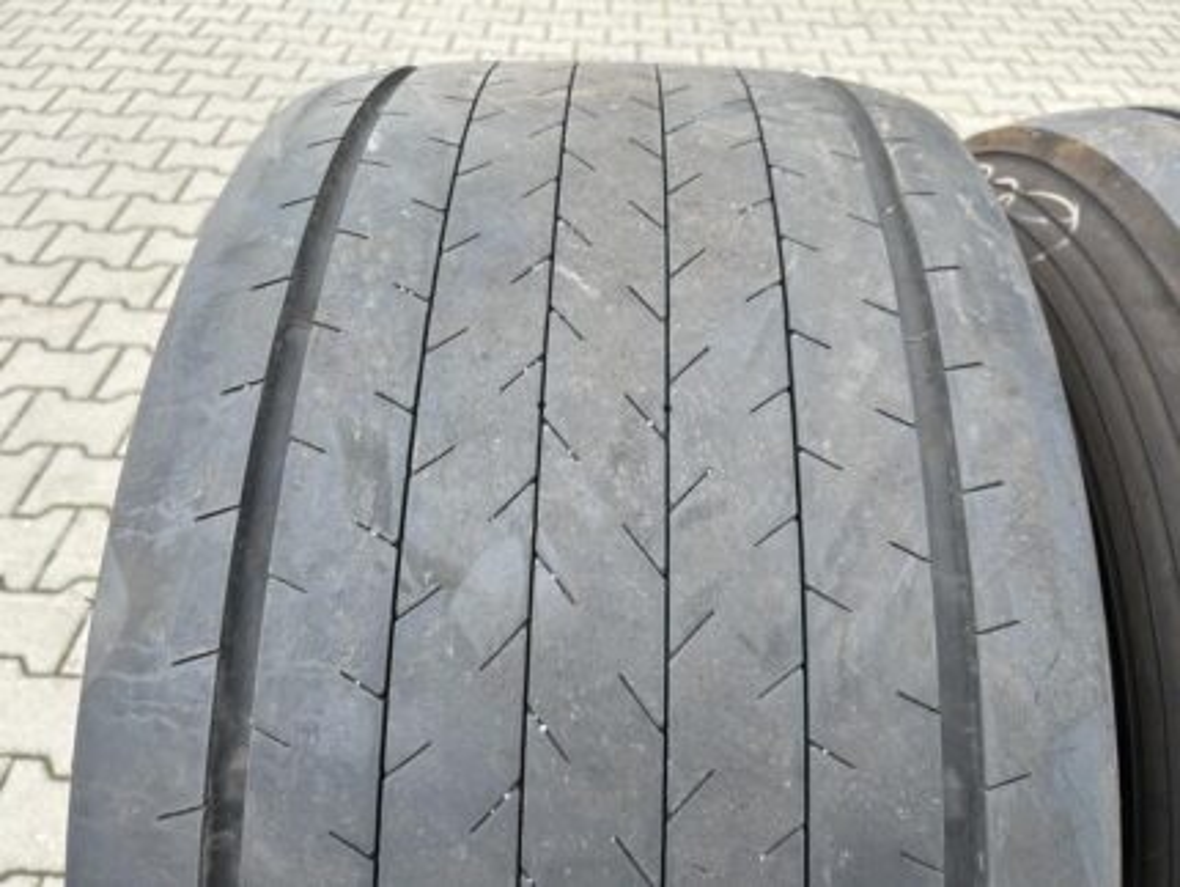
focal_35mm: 26
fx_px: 887
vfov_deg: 53.1
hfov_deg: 67.3
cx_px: 590
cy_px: 444
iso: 50
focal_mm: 5.7
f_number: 1.5
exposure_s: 1/317
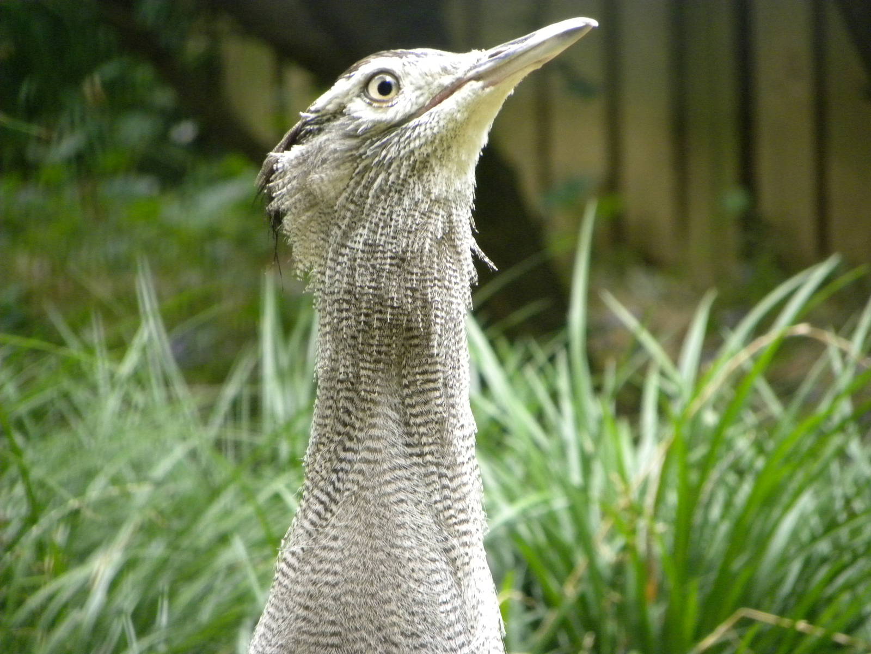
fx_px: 13839
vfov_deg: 2.7
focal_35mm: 550
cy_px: 327
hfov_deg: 3.6
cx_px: 436
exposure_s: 1/110
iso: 400
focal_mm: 97.8
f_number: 5
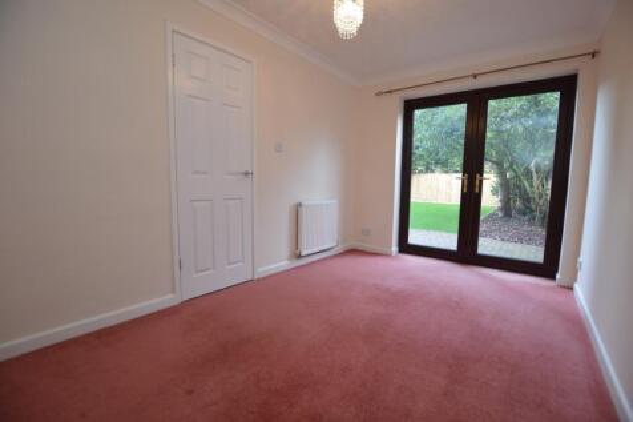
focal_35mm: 15
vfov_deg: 77.3
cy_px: 211
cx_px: 316
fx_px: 264
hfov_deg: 100.4
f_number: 3.5
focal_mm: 10
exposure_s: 1/60
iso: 450
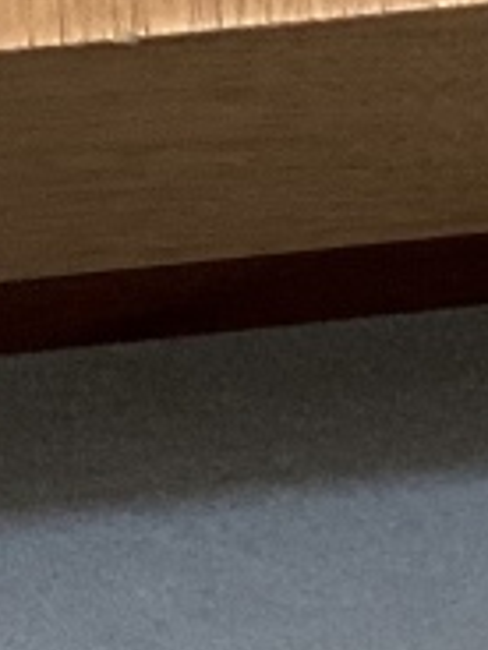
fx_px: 7650
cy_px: 1487
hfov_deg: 3.6
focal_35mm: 407
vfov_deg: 4.8
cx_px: 1241
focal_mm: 6
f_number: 2
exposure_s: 1/100
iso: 125
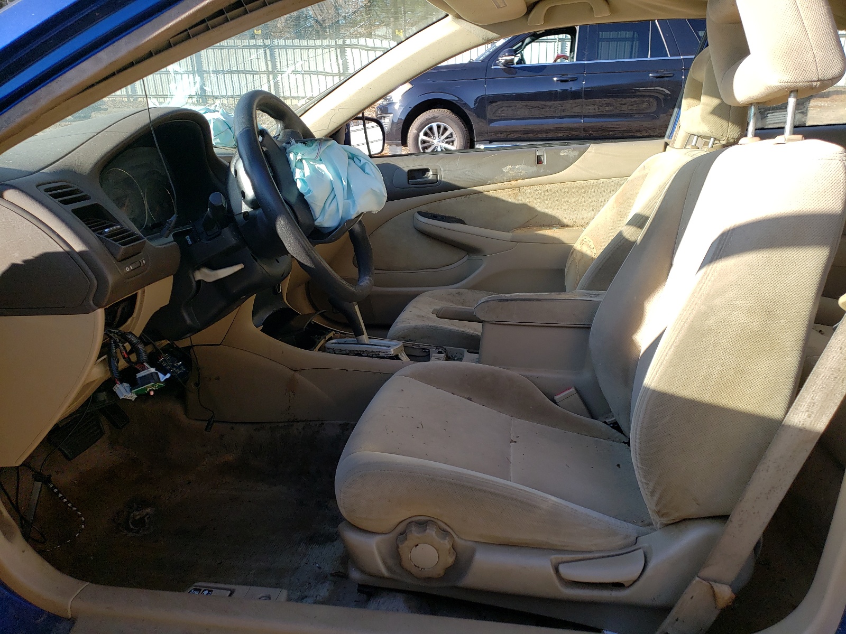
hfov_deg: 67.3
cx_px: 423
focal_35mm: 26
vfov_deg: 53.1
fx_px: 635
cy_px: 317
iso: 50
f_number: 1.5
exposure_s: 1/769
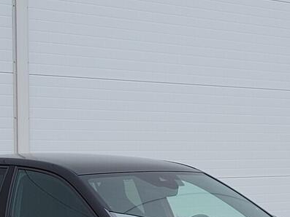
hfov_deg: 29.0
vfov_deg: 20.4
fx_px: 561
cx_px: 152
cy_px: 268
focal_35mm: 67
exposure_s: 1/157
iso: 40
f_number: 1.8
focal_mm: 5.4
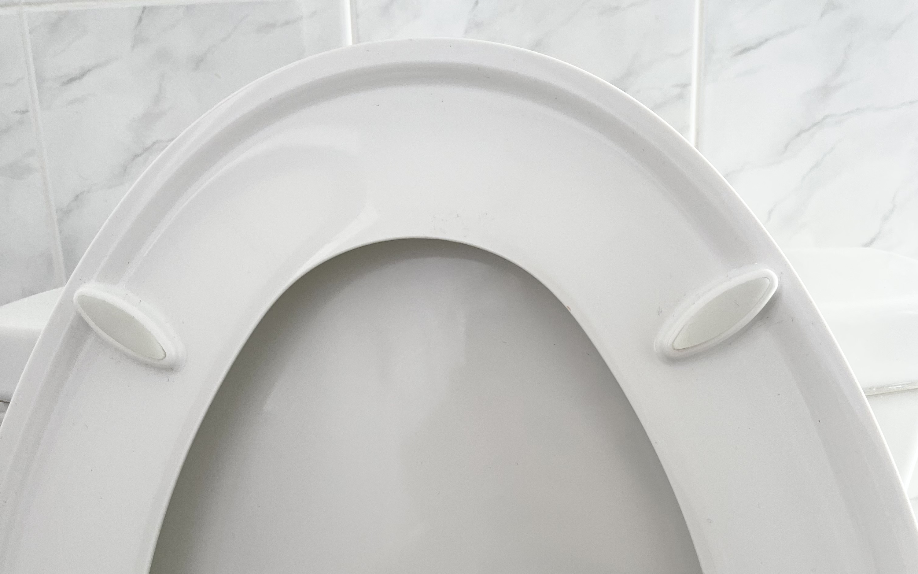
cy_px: 455
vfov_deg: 33.5
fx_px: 926
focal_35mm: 37
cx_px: 461
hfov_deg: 52.7
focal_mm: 5.1
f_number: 1.6
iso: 50
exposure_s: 1/120
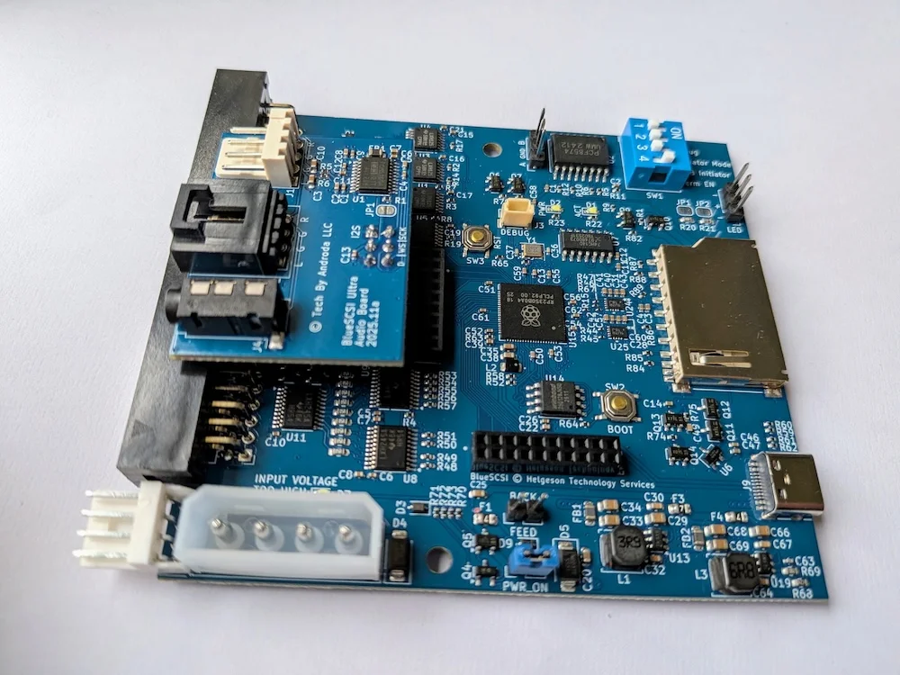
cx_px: 450
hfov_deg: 71.6
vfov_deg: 56.8
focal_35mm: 24
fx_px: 624
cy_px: 338
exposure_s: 1/55.3
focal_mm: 4.53
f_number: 1.7
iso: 46
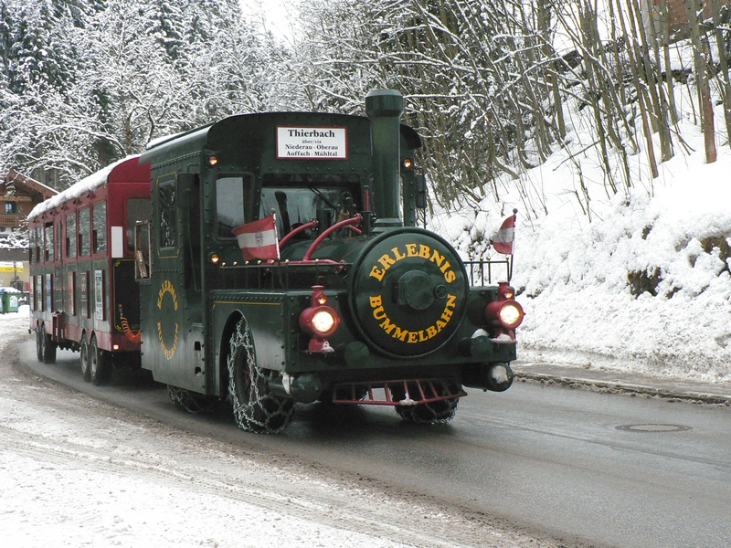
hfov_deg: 30.3
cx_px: 366
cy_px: 274
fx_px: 1352
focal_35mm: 64
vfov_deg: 22.9
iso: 400
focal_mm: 10.7
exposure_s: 1/200
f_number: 4
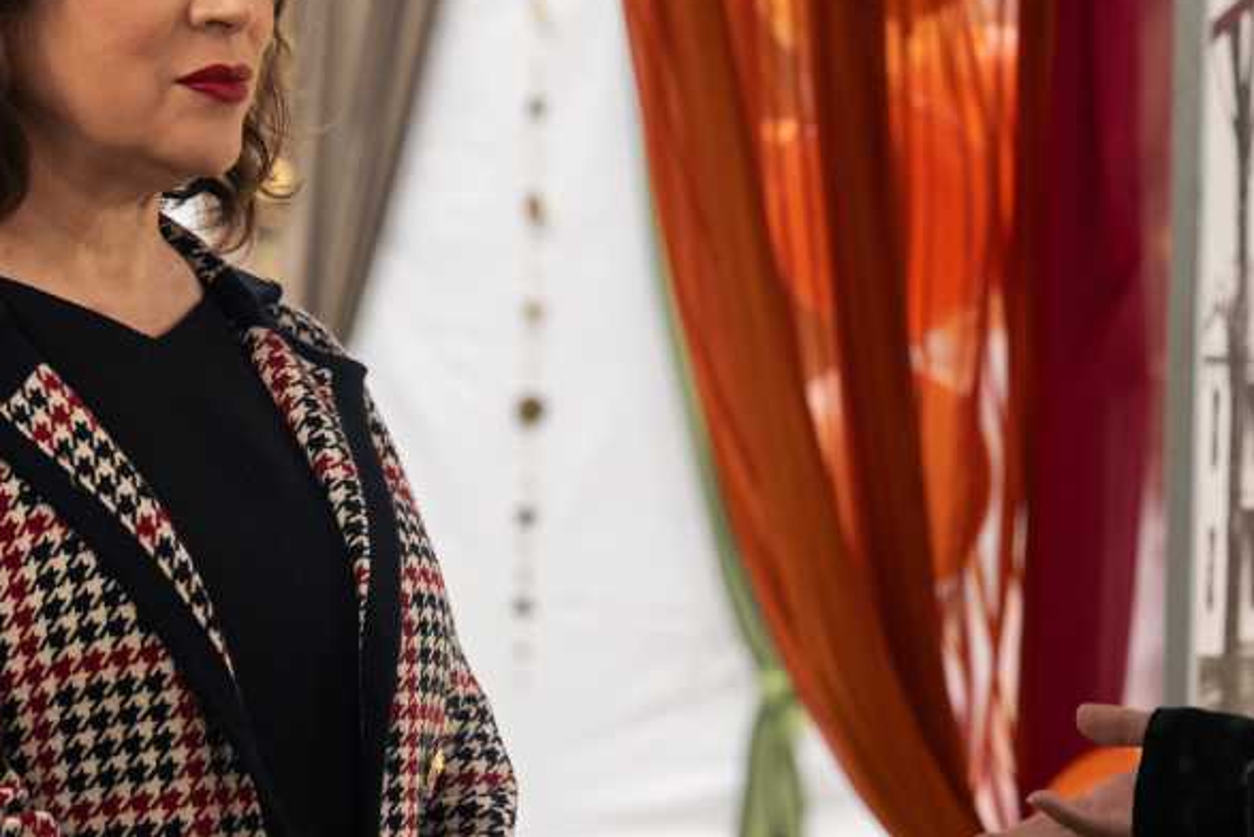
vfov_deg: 9.6
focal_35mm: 143
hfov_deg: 14.3
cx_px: 632
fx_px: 4983
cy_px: 500
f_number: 4
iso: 500
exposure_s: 1/100
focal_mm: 70
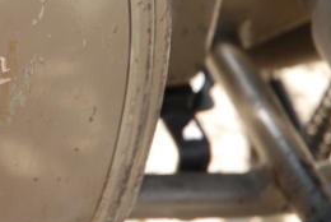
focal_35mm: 323
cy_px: 28
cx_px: -10
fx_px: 2973
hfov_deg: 6.4
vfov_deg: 4.3
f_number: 4.5
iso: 200
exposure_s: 1/250
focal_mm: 70
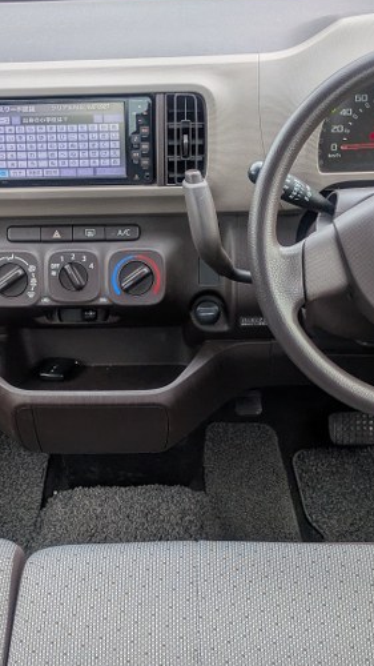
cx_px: 144
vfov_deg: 35.9
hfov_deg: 20.7
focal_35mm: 58
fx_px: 1023
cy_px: 388
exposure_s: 1/288
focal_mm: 5.43
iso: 48
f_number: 1.89
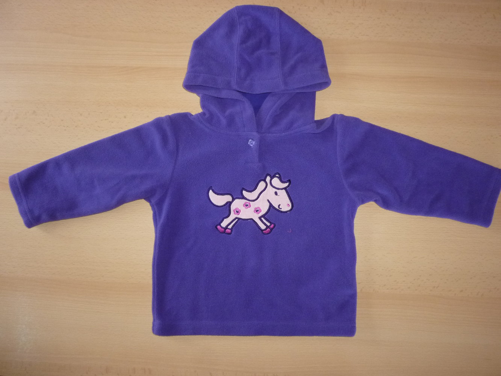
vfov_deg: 54.9
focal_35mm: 25
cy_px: 188
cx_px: 250
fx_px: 362
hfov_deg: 69.4
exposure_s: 1/30
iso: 250
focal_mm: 4.5
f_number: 3.3
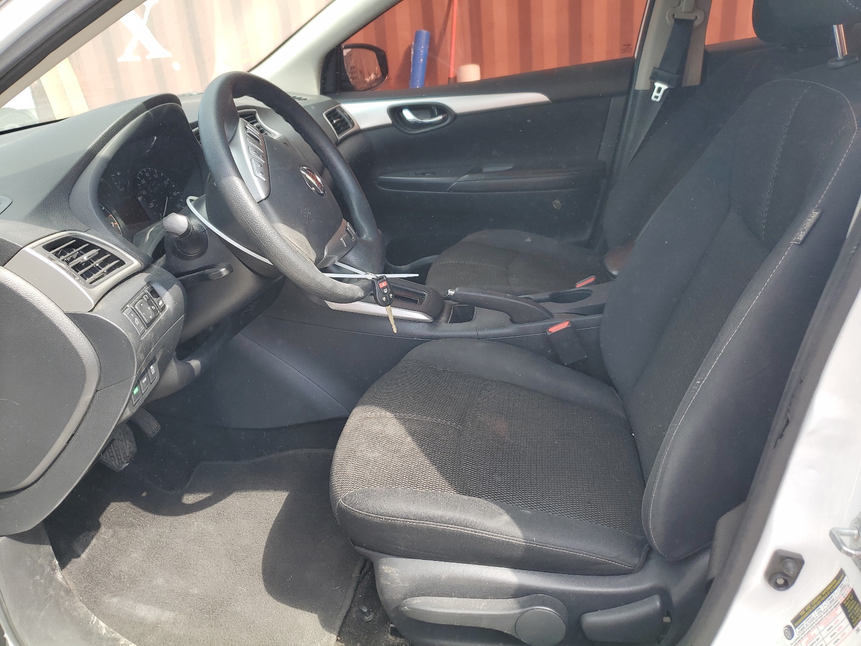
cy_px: 323
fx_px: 647
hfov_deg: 67.3
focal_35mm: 26
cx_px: 430
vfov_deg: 53.1
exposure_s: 1/435
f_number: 1.5
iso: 50
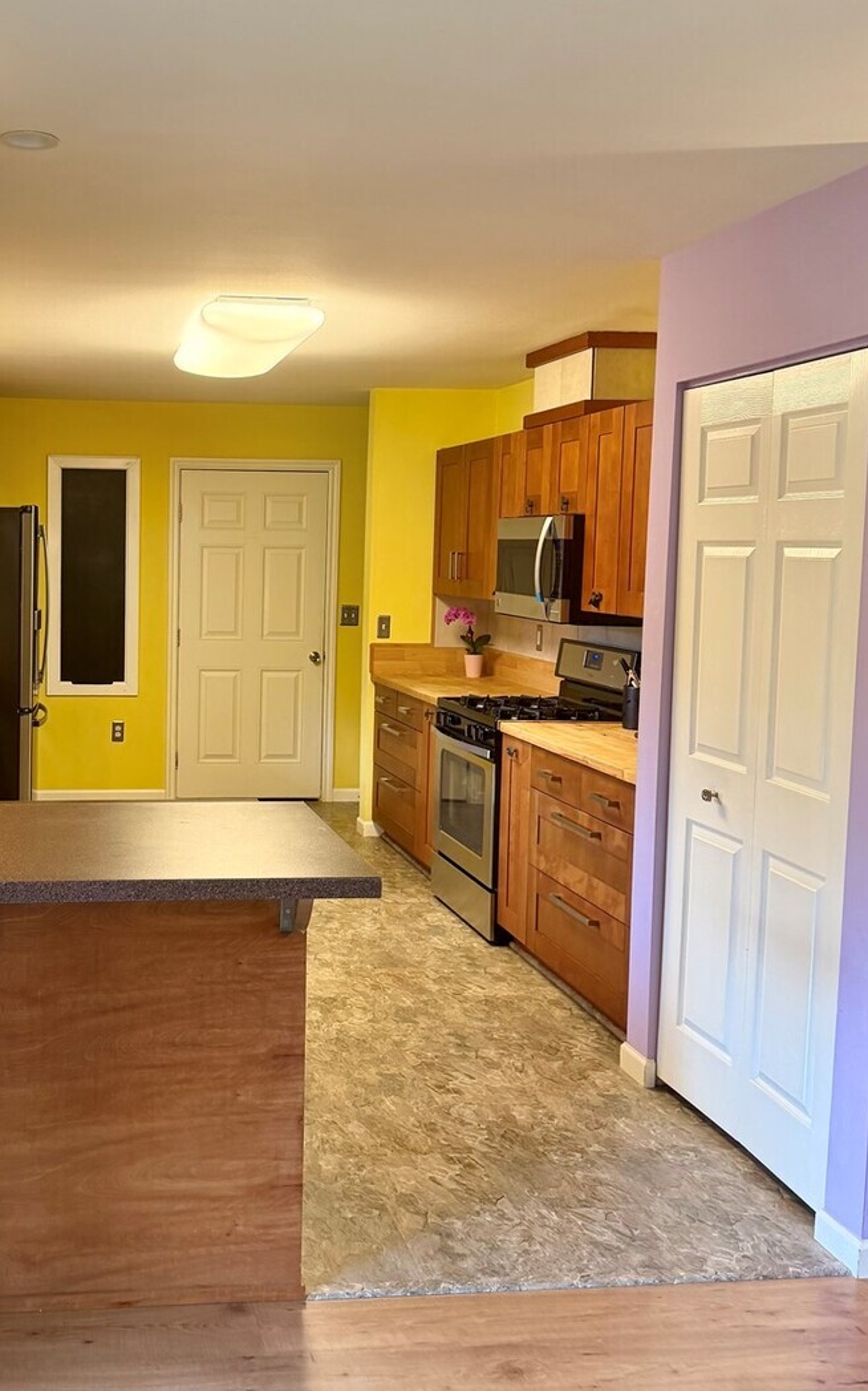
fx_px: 1325
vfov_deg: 55.3
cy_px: 650
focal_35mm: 35
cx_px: 184
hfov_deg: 35.2
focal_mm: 6.76
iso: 160
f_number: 1.78
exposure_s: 1/60
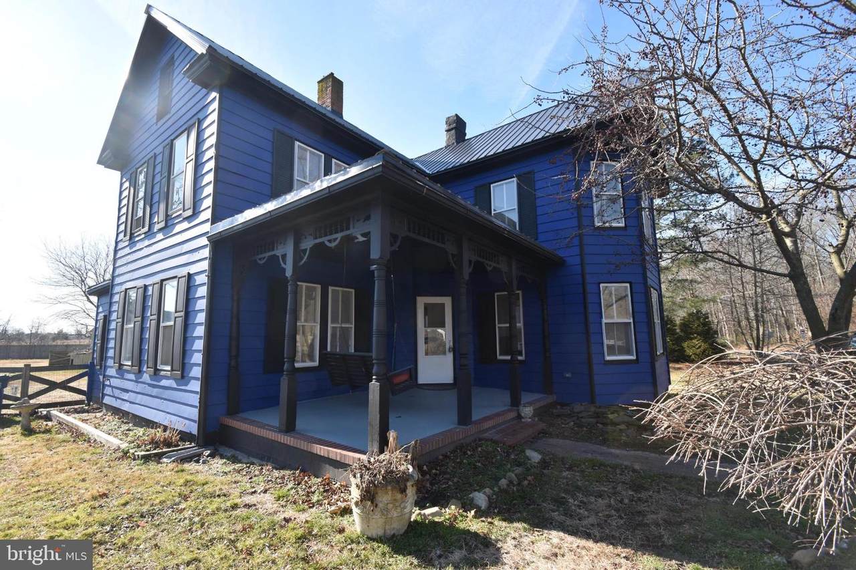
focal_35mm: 15
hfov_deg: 100.4
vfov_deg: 77.3
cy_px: 285
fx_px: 357
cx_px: 428
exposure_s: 1/250
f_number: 8
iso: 250
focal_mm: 10
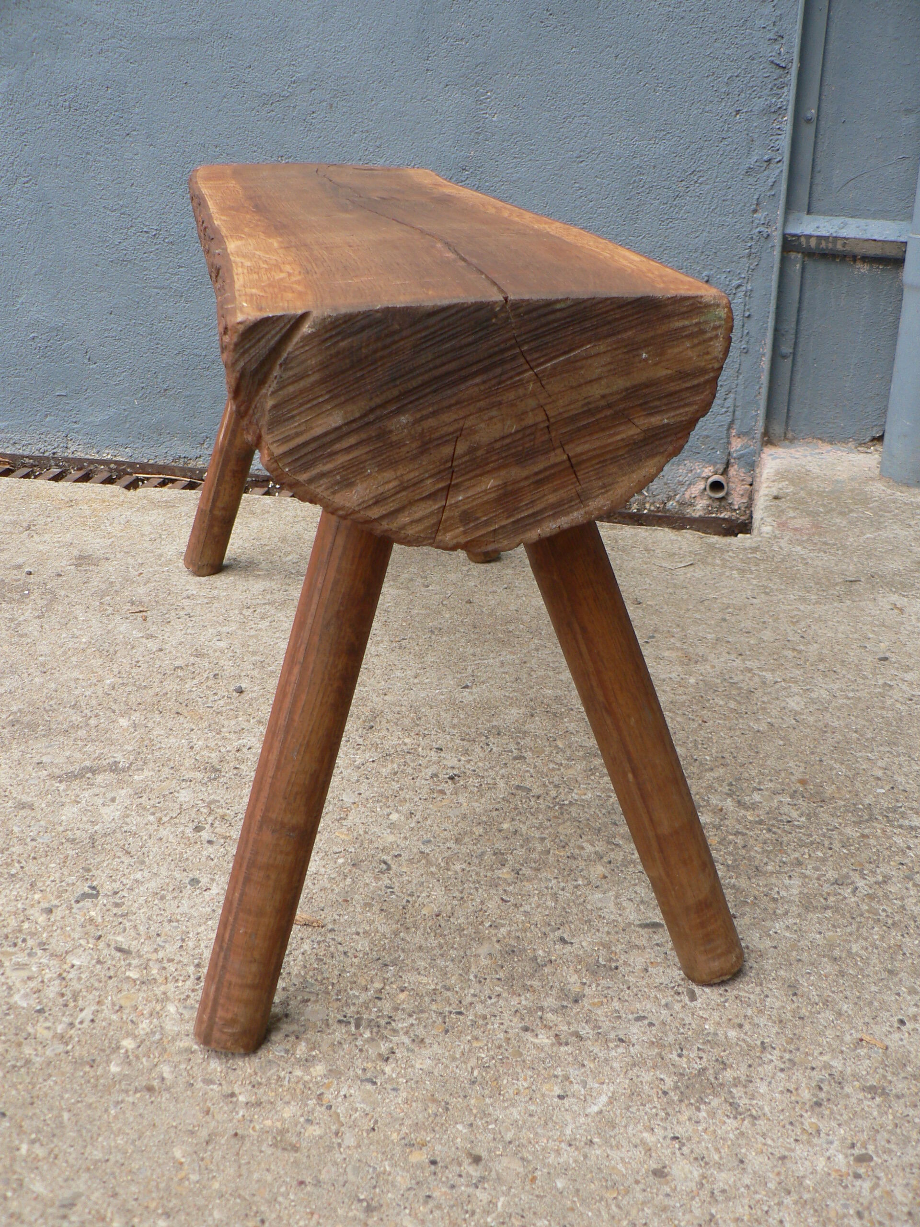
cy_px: 614
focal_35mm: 36
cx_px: 460
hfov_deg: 39.7
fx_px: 1276
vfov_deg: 51.4
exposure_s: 1/60
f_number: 2.8
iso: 80
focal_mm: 6
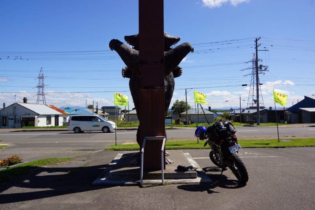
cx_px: 158
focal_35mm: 27
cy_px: 105
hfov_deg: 67.4
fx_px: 236
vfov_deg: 47.9
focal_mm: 18
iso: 100
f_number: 13
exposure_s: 1/160
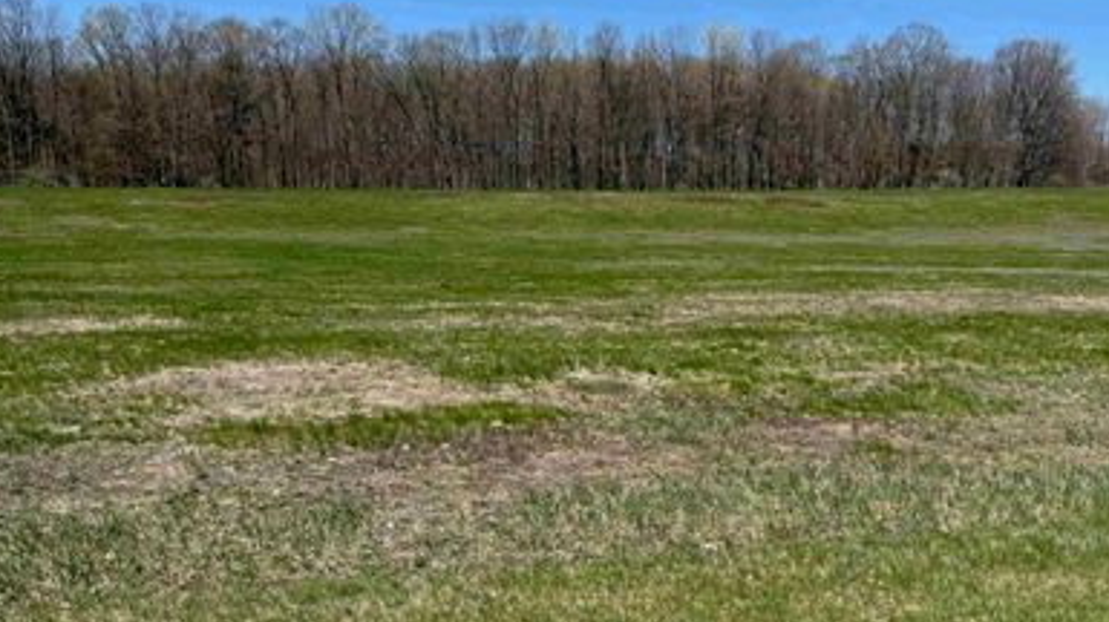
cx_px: 654
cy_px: 359
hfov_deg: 57.7
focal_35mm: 34
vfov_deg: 34.5
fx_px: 999
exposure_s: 1/4405
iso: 80
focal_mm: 6.76
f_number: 1.78
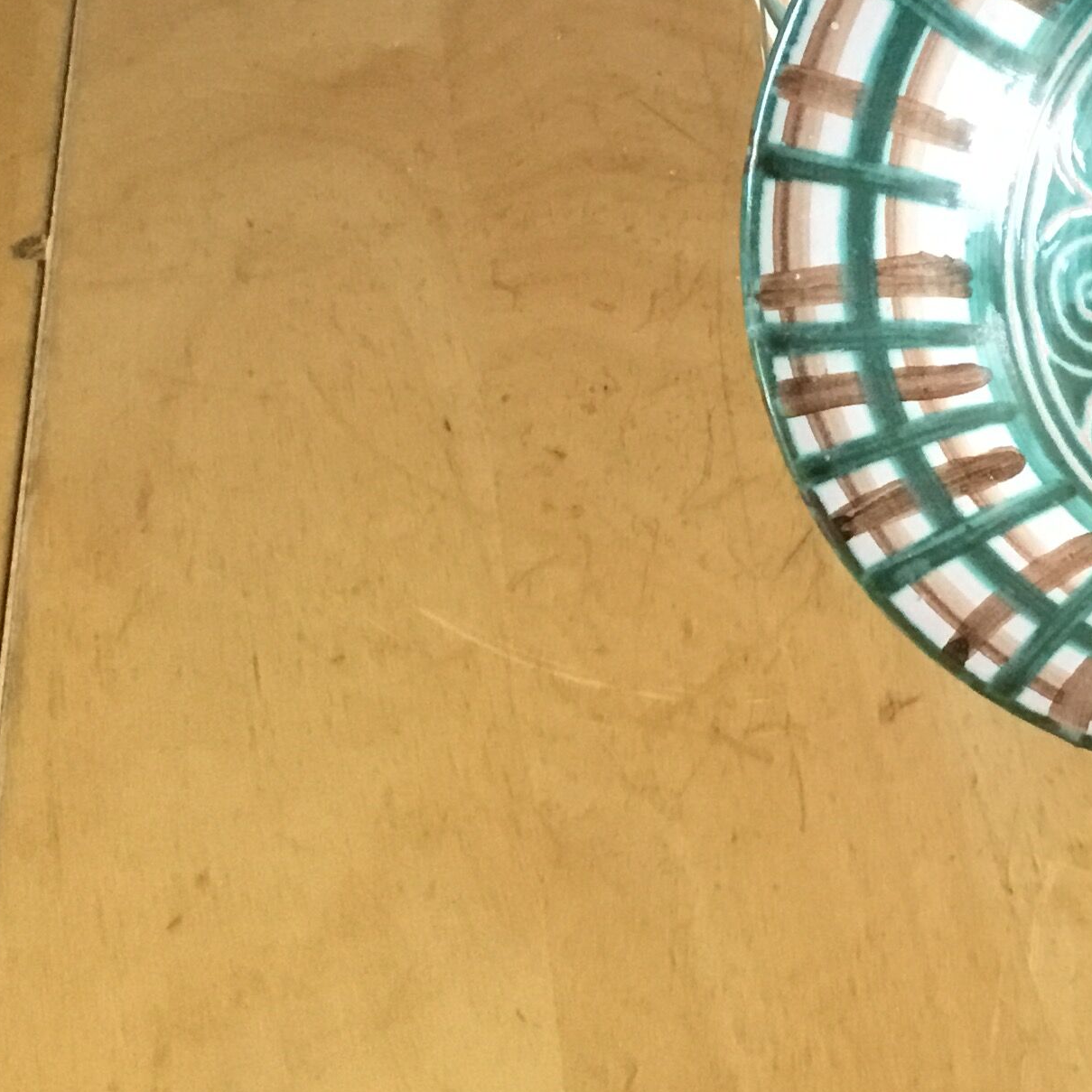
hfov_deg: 21.7
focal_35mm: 74
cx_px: 1291
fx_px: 2641
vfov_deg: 22.8
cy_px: 113
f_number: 2.4
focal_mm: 3.3
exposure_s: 1/33
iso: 200
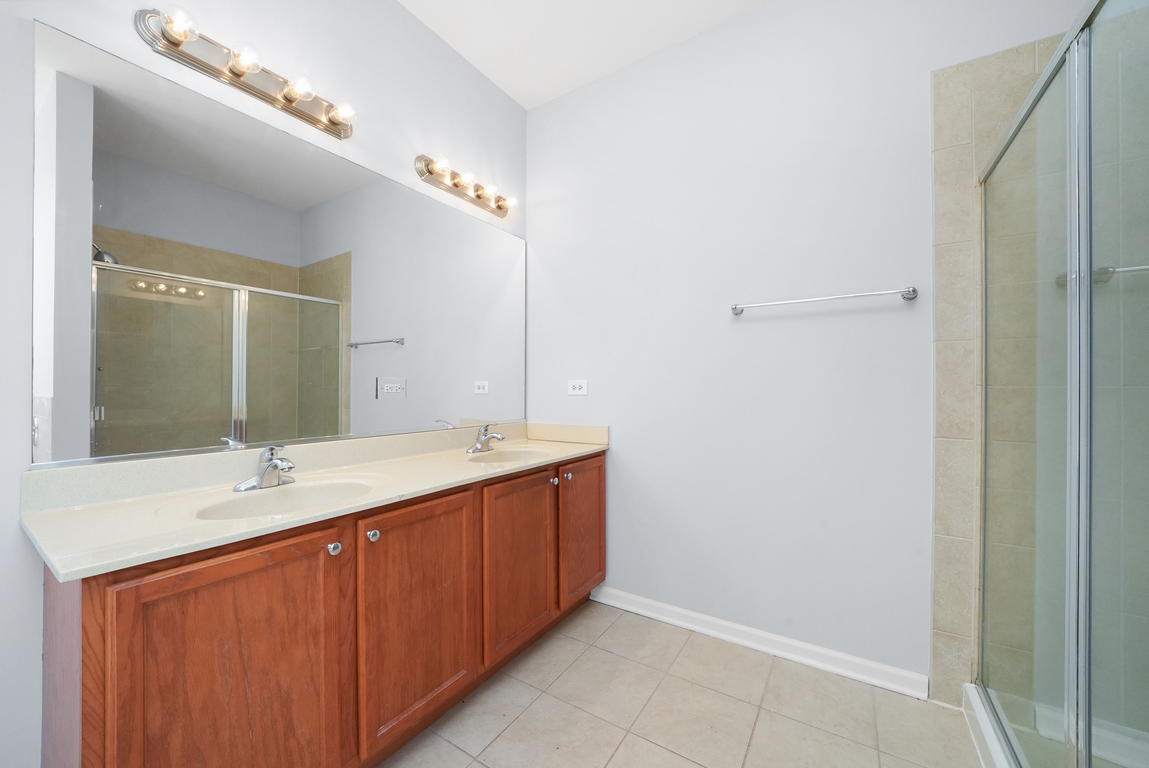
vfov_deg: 85.5
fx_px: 415
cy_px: 384
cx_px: 574
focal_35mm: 13
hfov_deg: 108.3
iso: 2000
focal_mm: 13
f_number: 11
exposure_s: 1/60
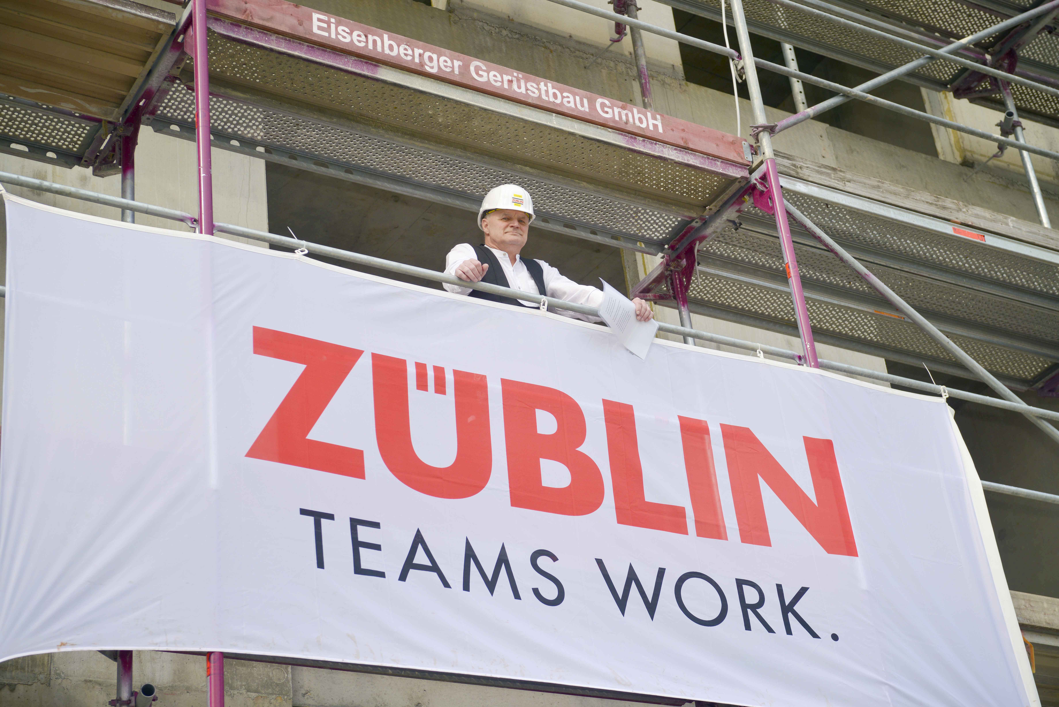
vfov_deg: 20.9
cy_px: 354
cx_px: 530
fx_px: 1913
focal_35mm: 65
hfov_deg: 30.9
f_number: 6.3
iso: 250
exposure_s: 1/800
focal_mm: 65
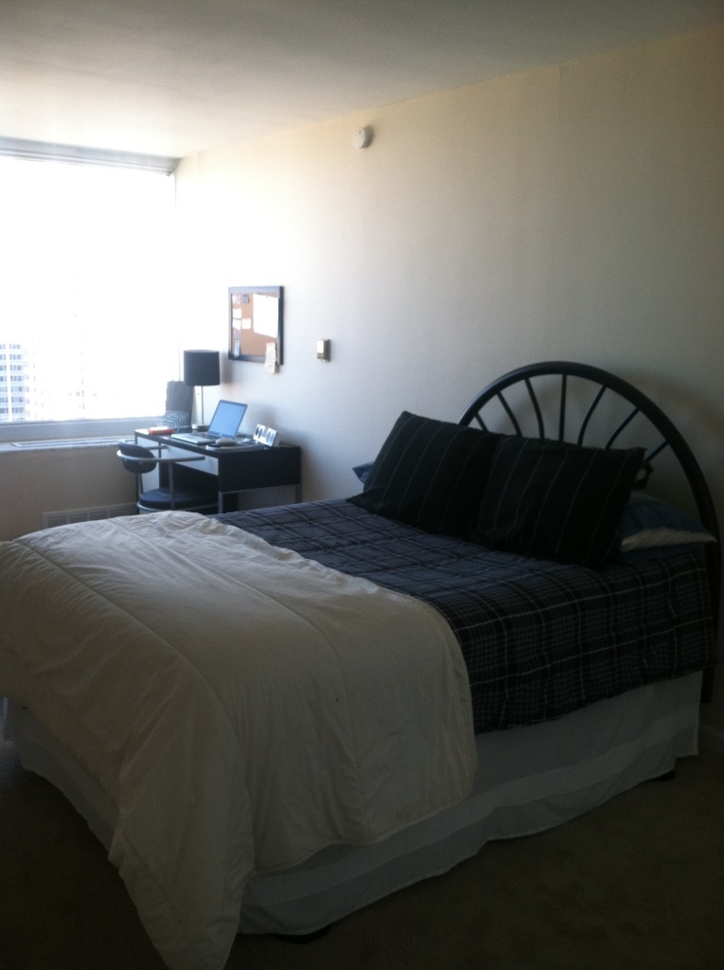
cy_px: 485
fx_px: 978
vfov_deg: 52.7
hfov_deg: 40.6
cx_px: 362
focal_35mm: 35
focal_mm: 3.85
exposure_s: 1/60
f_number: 2.8
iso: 100
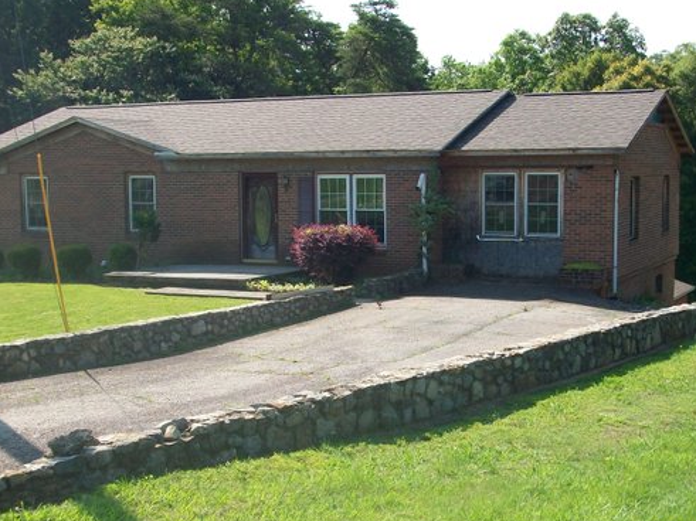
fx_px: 1085
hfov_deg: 35.5
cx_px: 391
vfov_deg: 27.0
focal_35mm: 54
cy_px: 284
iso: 80
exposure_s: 1/640
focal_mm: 7.1
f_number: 3.2
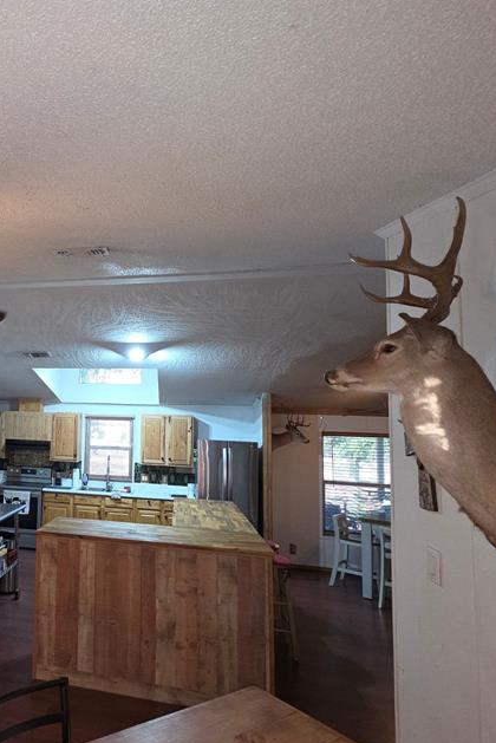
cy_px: 389
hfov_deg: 49.9
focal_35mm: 22
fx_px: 454
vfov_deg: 78.5
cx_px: 35
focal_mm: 2.2
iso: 125
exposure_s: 1/60
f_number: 1.9
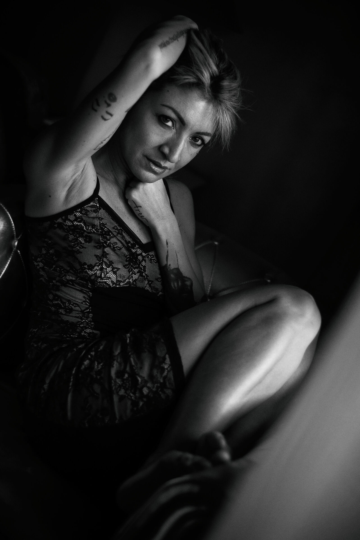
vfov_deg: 39.6
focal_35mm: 50
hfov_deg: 27.0
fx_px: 751
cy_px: 270
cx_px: 180
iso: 400
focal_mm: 50
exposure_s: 1/125
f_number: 2
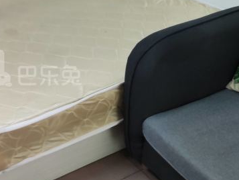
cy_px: 69
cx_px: 28
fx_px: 387
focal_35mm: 56
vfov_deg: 26.0
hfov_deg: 32.8
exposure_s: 1/33
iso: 671
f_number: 1.79
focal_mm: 4.71
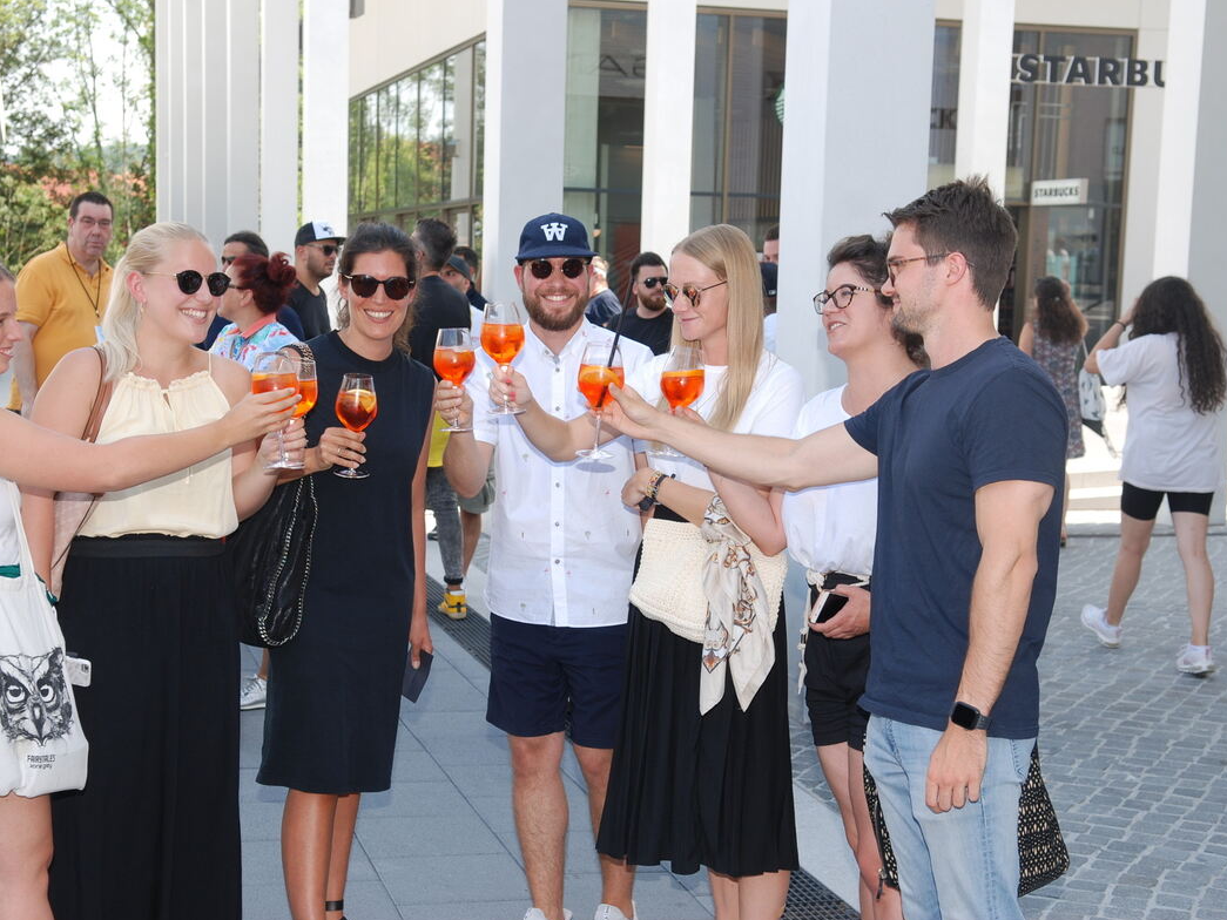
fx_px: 1985
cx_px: 568
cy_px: 458
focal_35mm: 56
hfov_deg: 34.3
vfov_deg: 26.1
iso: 100
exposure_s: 1/125
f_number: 5.6
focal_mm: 34
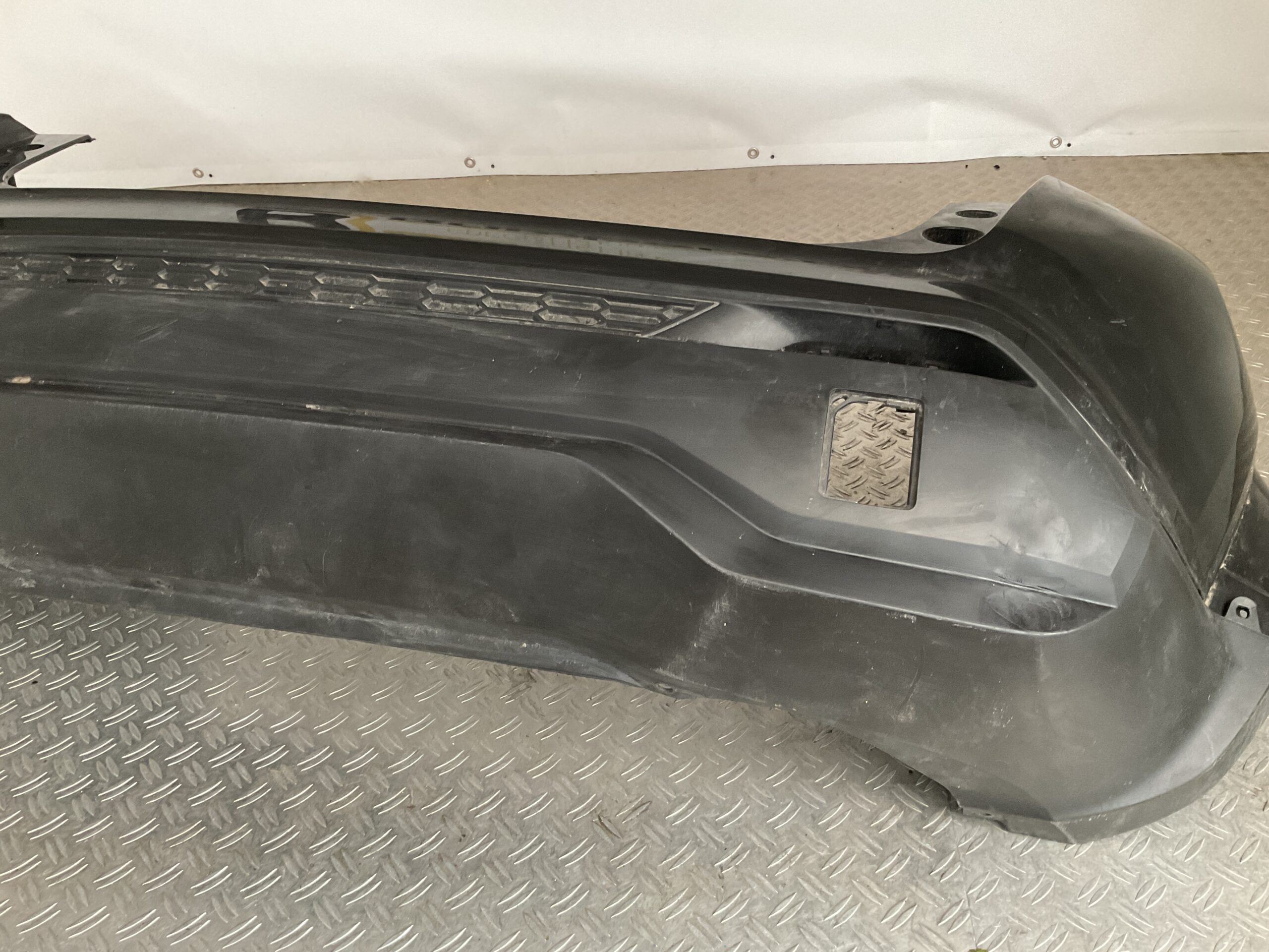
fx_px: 1063
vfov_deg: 48.2
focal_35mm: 29
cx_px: 634
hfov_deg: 61.7
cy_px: 476
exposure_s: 1/60
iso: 160
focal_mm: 3
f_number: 1.8
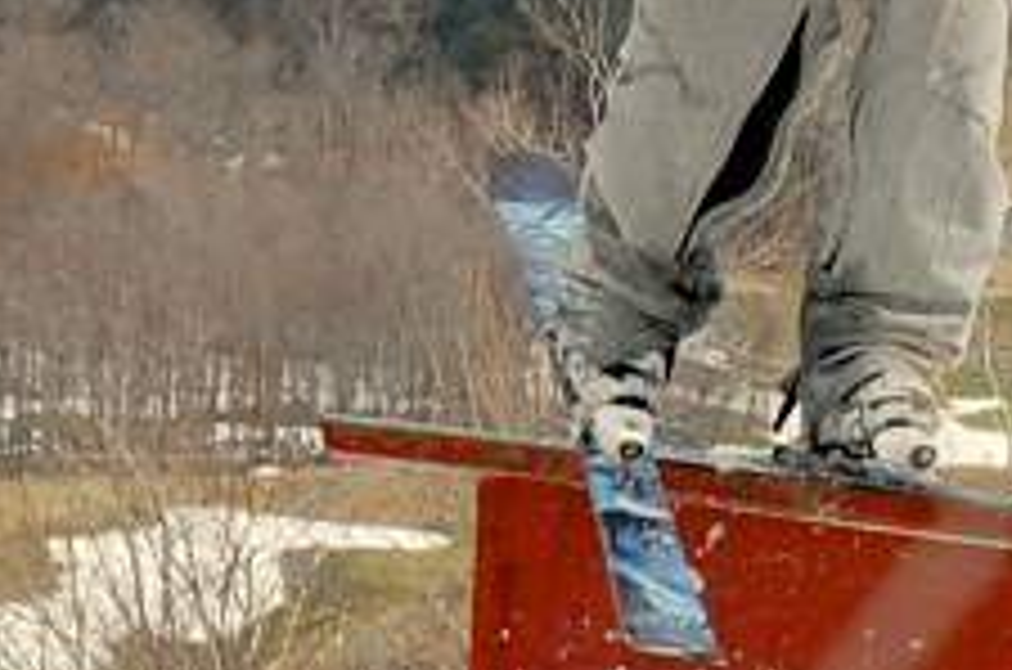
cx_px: 1610
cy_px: 216
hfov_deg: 3.9
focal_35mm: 522
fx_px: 14643
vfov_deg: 2.6
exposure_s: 1/1000
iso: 200
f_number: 4.5
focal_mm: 52
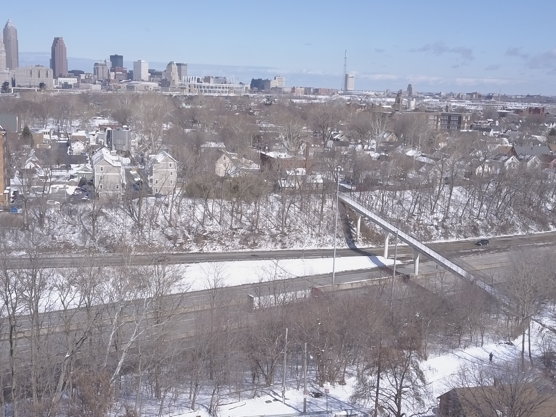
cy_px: 210
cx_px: 273
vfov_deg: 32.9
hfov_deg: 42.9
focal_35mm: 44
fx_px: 707
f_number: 2.2
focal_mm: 4.73
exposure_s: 1/1873
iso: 100
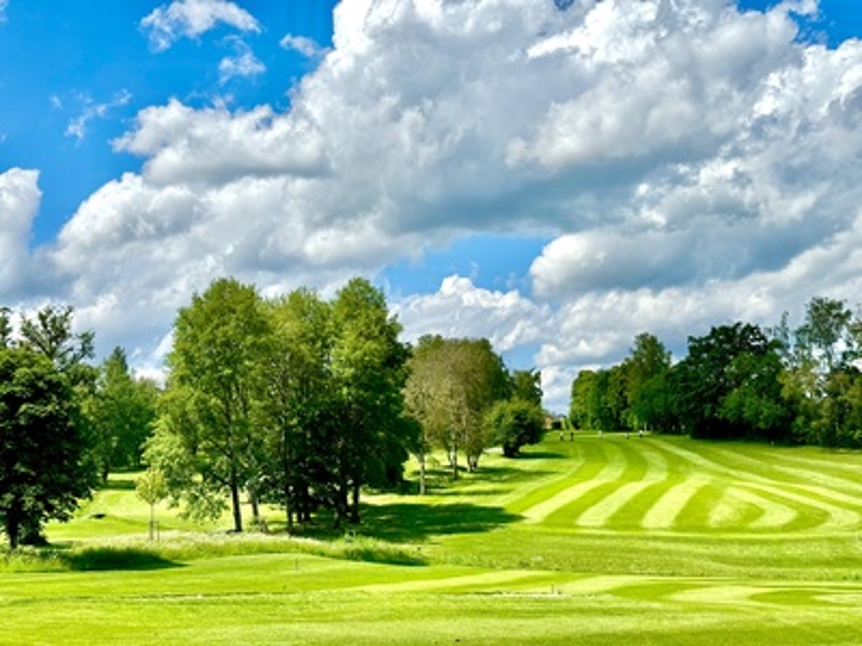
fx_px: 1195
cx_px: 431
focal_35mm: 48
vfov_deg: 30.3
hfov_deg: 39.7
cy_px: 323
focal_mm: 6.76
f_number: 1.78
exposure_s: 1/7937
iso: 64
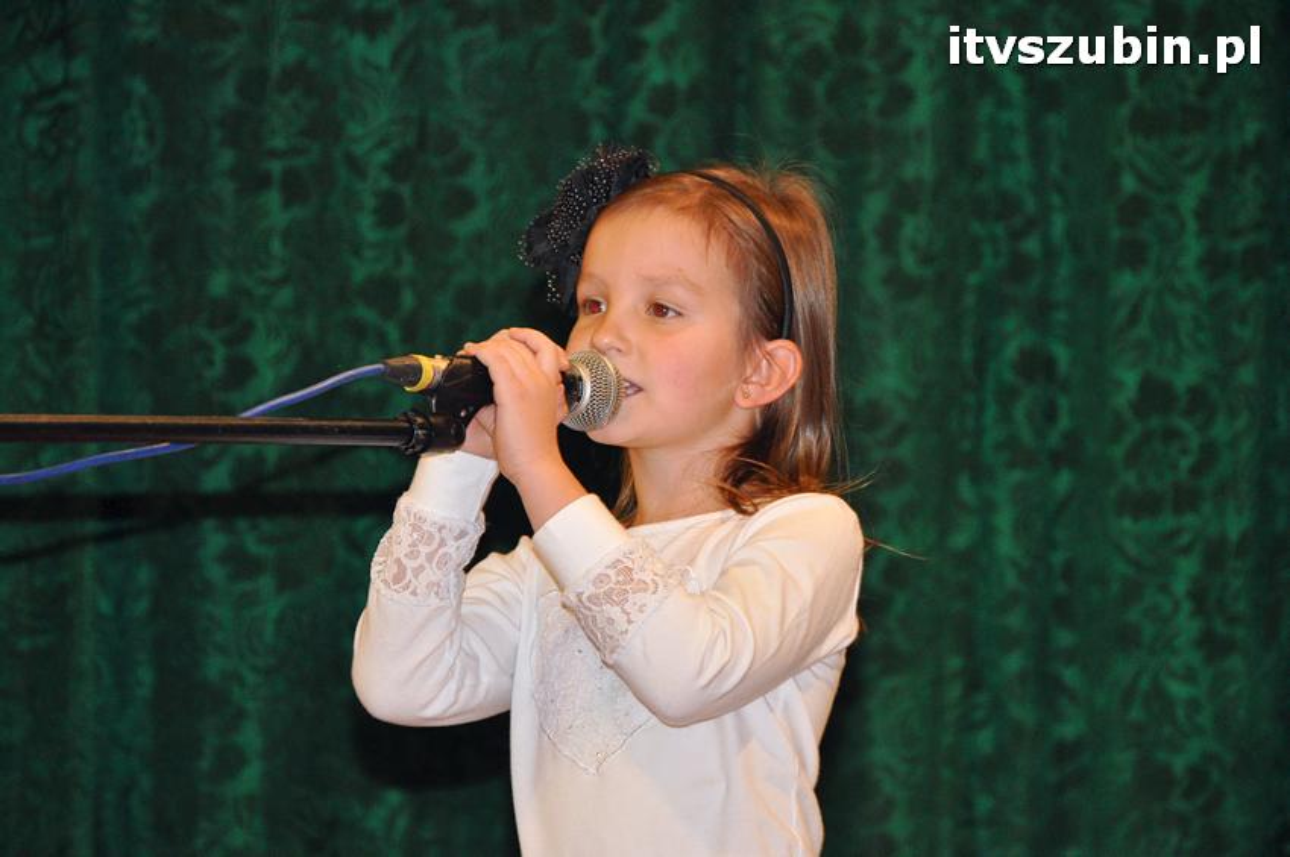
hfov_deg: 13.1
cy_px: 428
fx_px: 5638
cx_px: 645
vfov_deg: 8.7
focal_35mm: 158
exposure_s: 1/60
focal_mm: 105
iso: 1250
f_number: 5.6
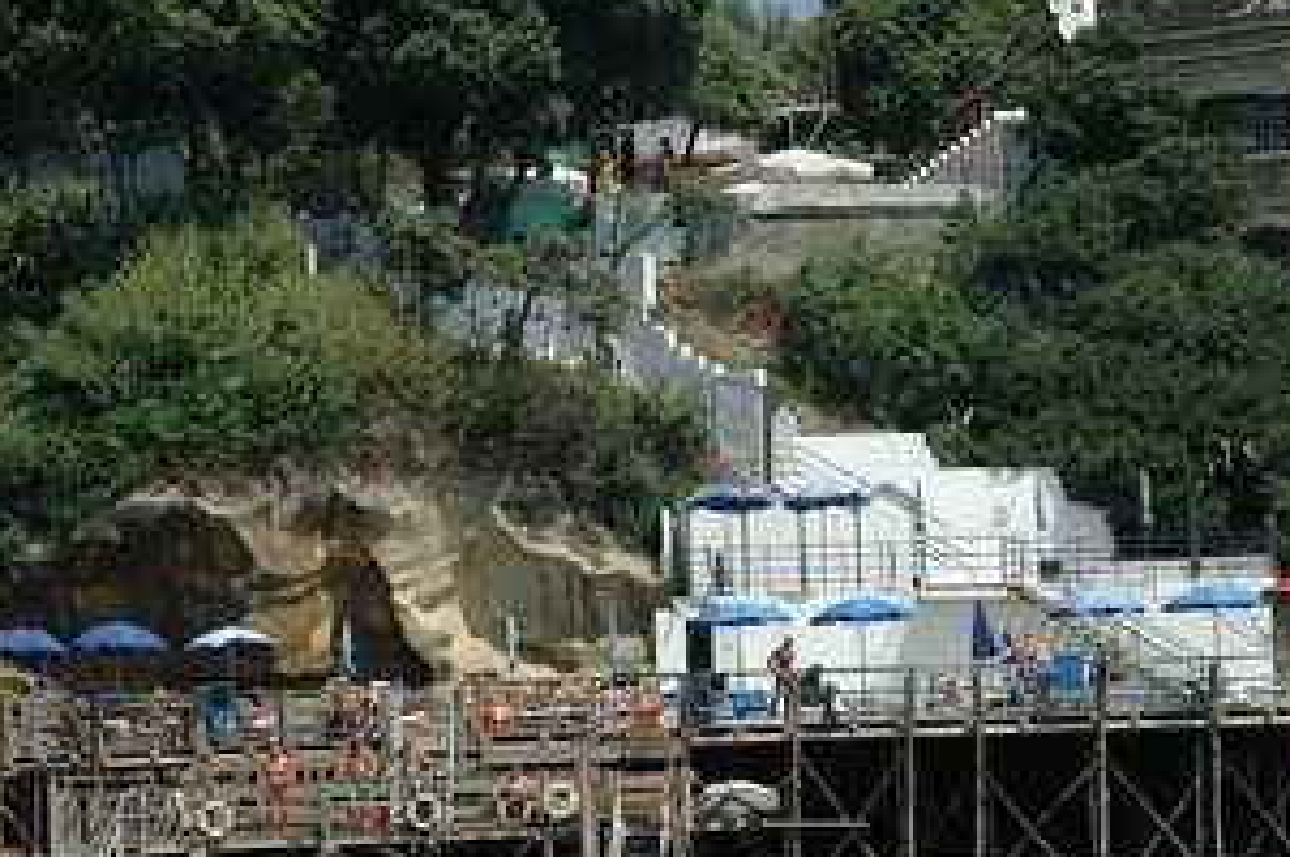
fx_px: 3925
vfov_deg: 12.5
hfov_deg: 18.6
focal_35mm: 110
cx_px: 767
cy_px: 518
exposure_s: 1/350
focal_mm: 55
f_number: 9.5
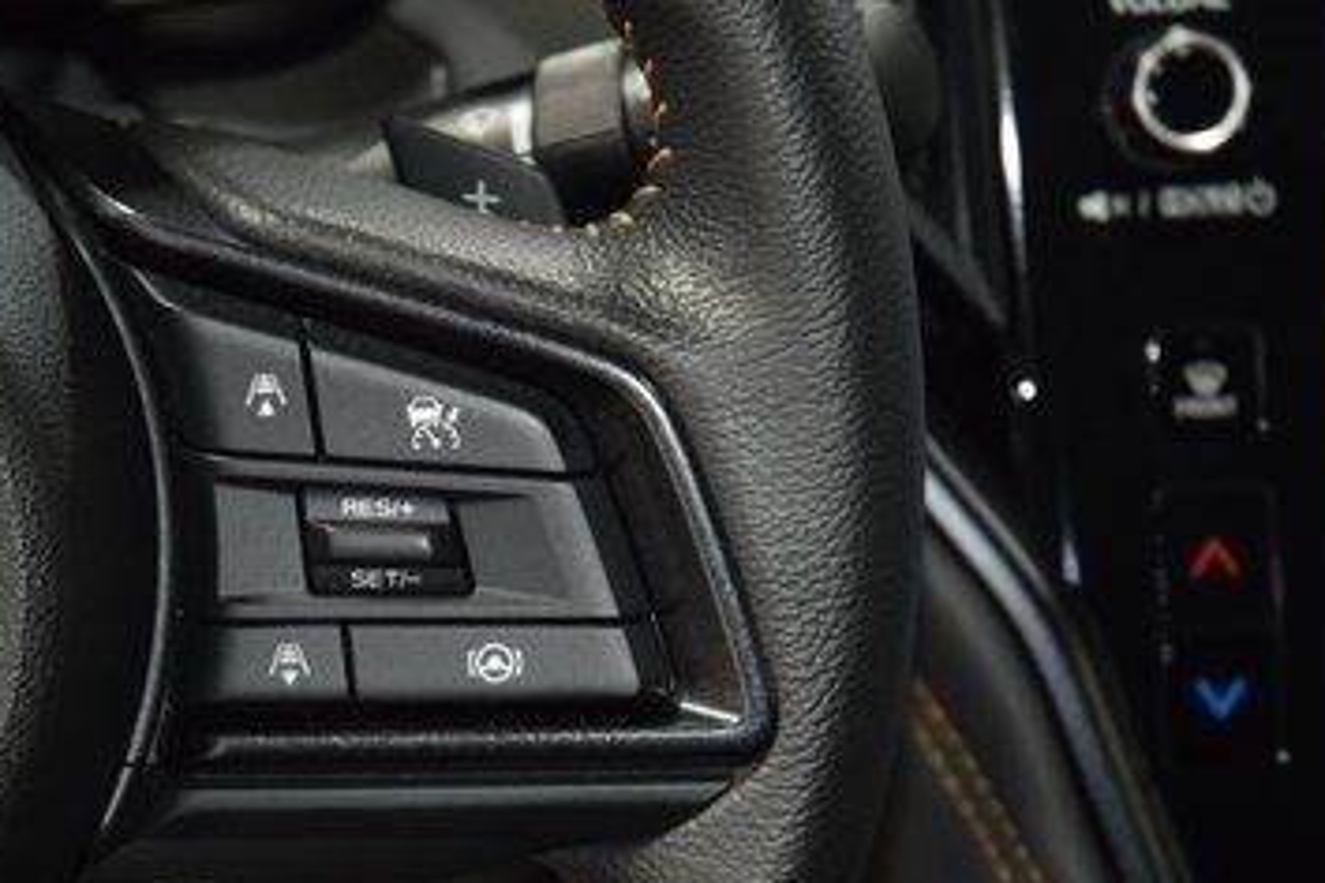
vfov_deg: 7.2
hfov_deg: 10.8
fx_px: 6993
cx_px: 393
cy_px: 675
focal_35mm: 190
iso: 1800
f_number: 4.5
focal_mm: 70
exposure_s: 1/30
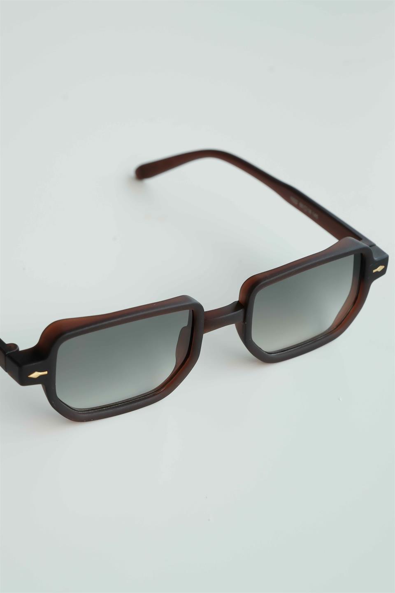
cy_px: 296
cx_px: 198
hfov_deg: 18.7
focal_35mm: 73
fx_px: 1201
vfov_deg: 27.7
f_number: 8
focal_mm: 48.5
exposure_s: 1/40
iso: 250
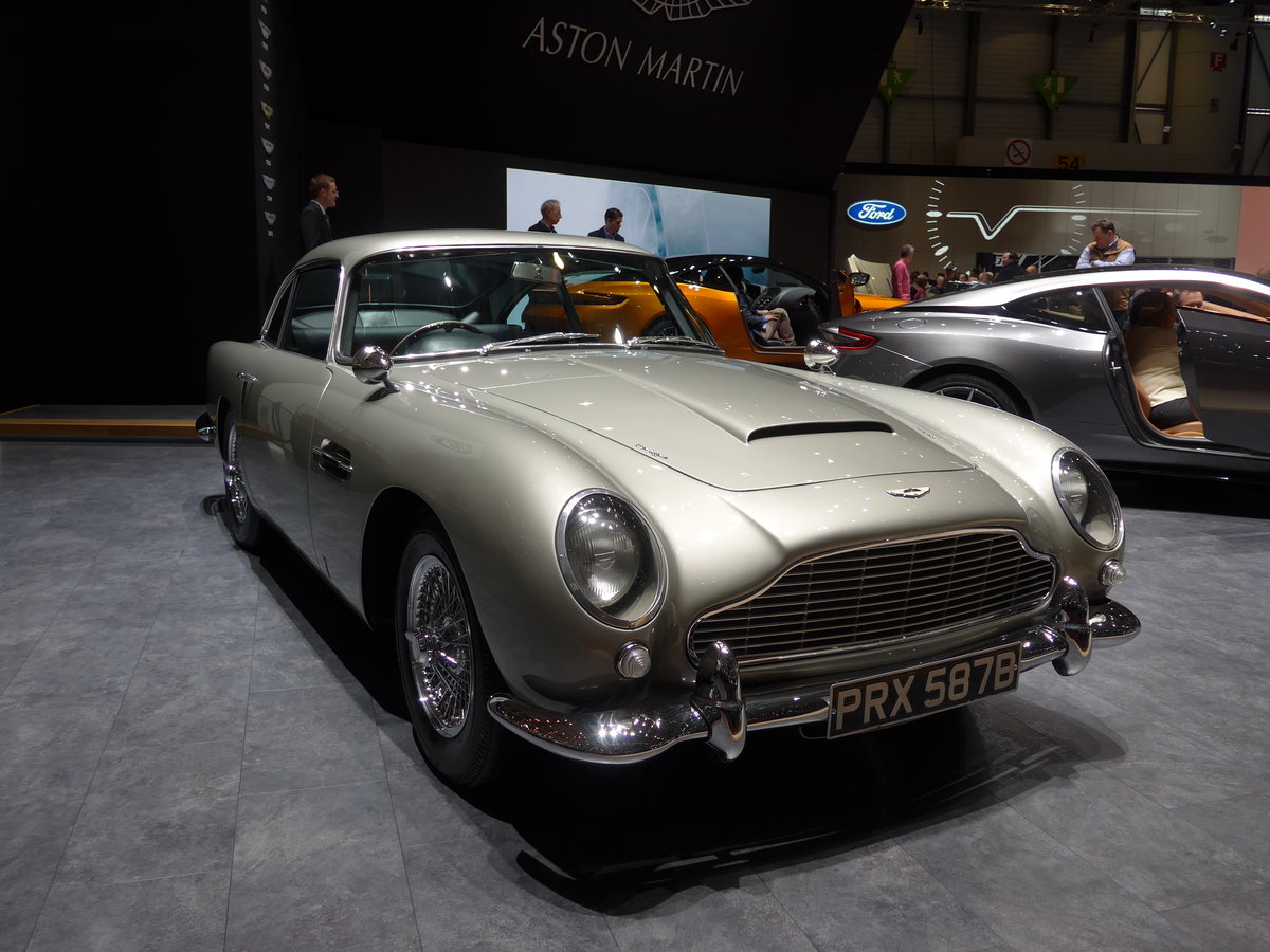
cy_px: 476
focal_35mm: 29
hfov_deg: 61.7
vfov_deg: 48.2
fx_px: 1064
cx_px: 635
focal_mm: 6
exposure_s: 1/100
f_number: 2.5
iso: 80
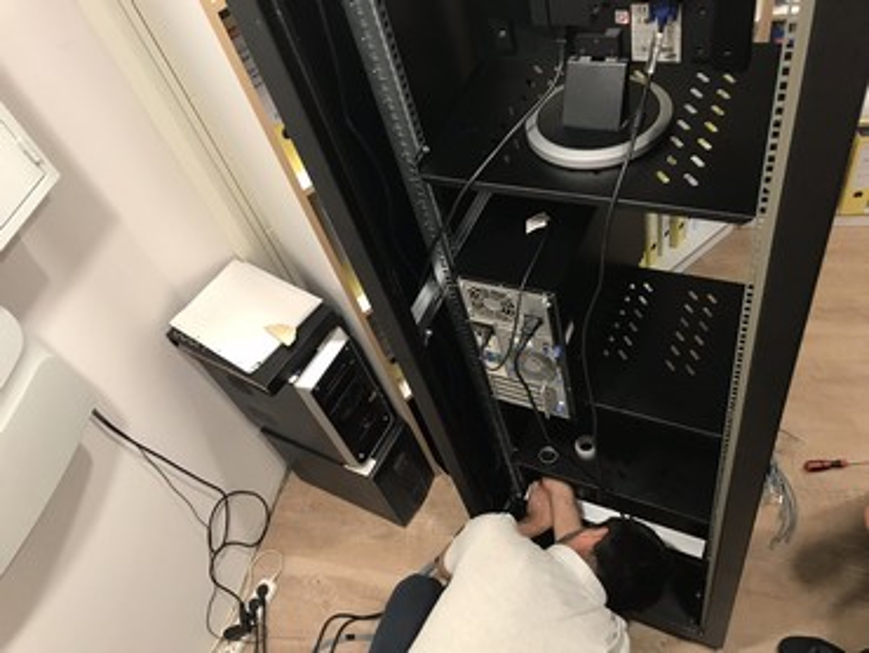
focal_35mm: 28
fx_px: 703
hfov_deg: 63.4
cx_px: 434
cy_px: 326
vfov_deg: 49.8
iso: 50
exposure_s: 1/17
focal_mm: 3.99
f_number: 1.8
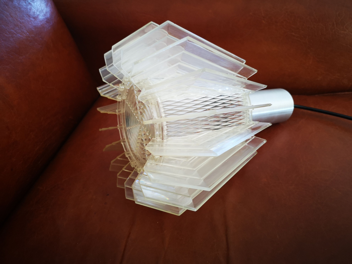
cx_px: 176
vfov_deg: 51.4
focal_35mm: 27
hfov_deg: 65.3
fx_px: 275
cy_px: 132
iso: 320
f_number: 1.8
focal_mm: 5.58
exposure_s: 1/25
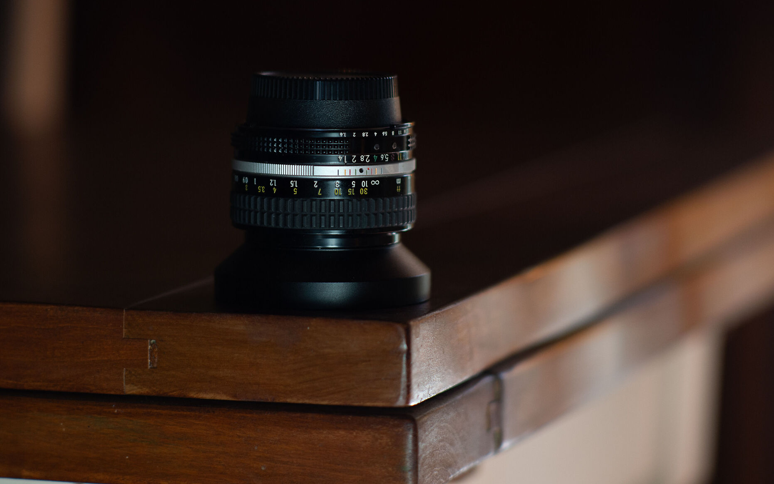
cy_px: 174
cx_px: 349
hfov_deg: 15.1
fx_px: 2911
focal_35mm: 138
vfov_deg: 9.5
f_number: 2.5
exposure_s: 1/250
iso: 800
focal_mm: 105
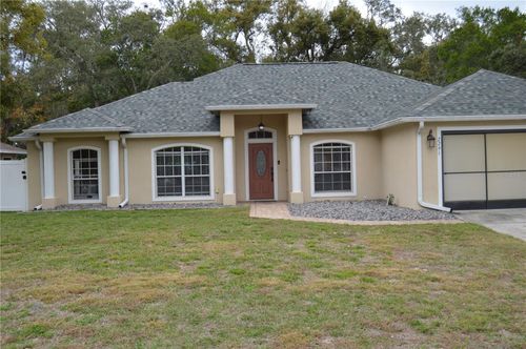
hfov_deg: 49.6
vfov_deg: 34.1
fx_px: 569
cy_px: 174
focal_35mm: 39
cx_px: 263
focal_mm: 26
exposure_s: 1/160
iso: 100
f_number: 6.3
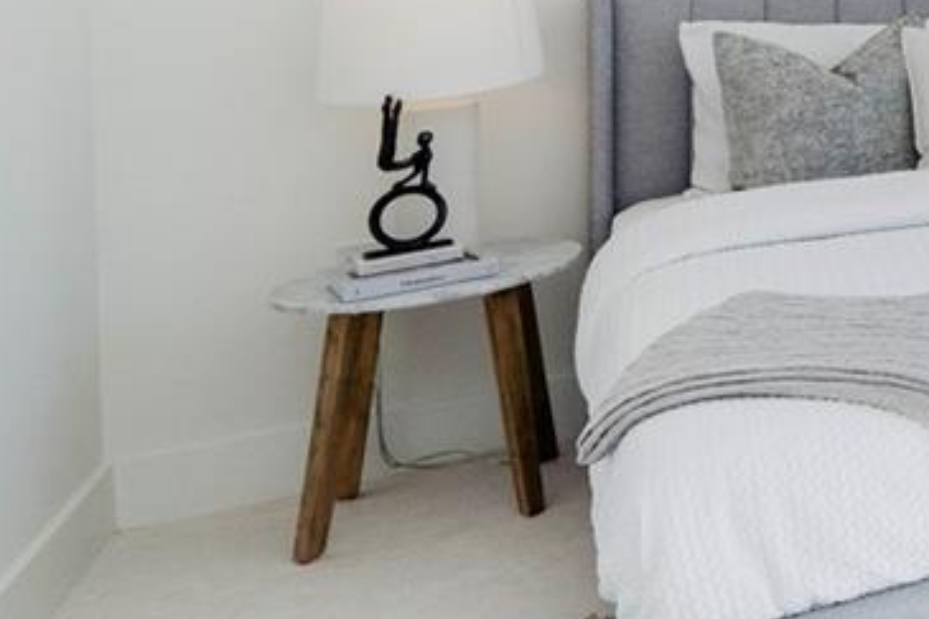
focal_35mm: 57
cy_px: -122
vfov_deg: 22.0
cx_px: 1761
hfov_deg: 20.6
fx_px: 1470
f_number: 11
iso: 125
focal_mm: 13
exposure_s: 1/90
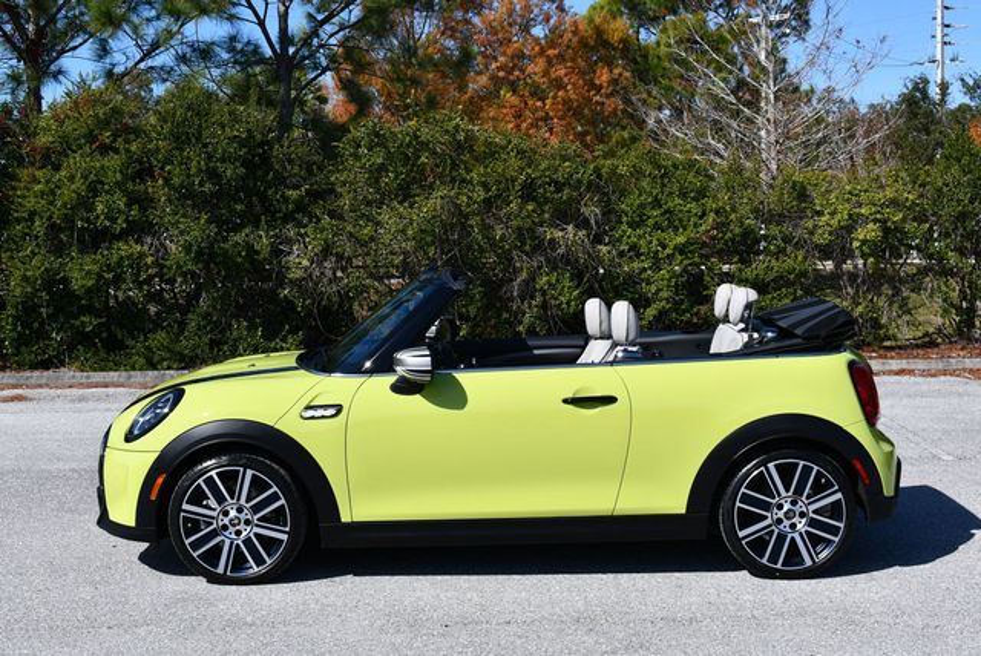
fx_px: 1527
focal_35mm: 56
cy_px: 328
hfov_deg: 35.6
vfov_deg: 24.2
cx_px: 490
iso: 100
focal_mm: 28
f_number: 9
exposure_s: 1/320
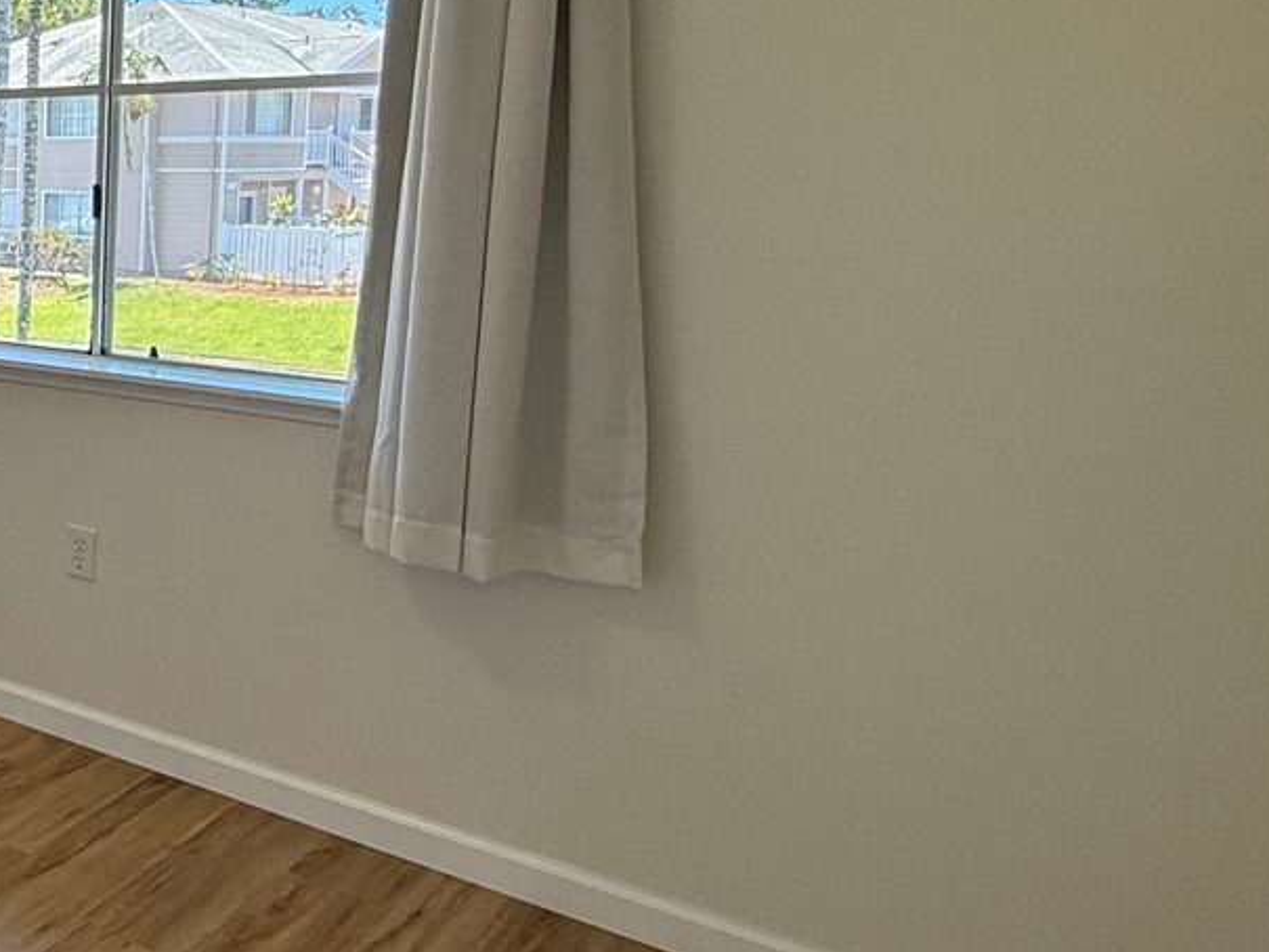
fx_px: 1357
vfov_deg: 38.3
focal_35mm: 37
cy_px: 338
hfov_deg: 37.1
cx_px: -281
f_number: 2.2
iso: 64
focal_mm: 2.22
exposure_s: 1/156
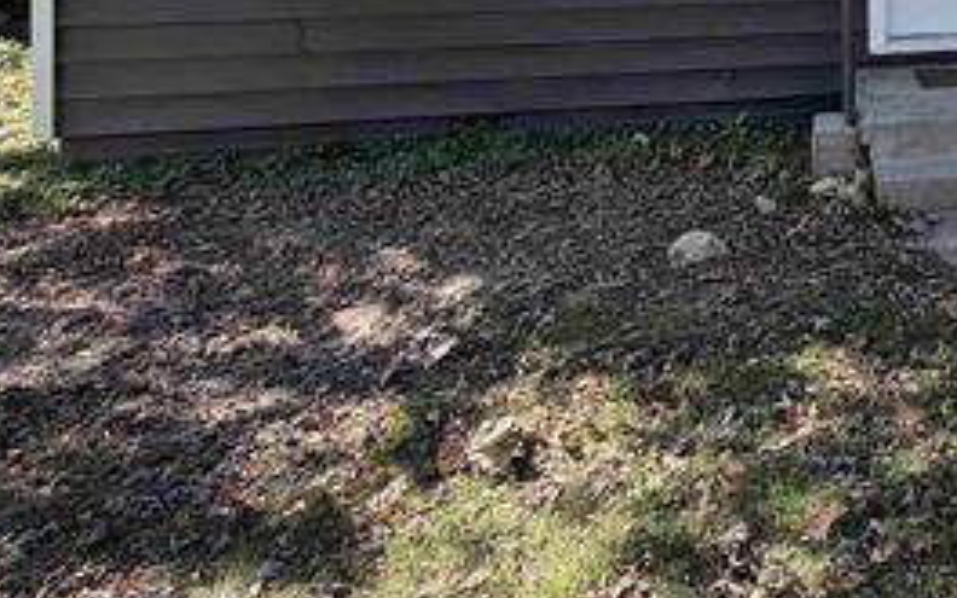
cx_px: 997
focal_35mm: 36
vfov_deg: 30.2
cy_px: -116
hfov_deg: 44.3
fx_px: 939
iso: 40
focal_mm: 2.22
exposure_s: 1/171
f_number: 2.2
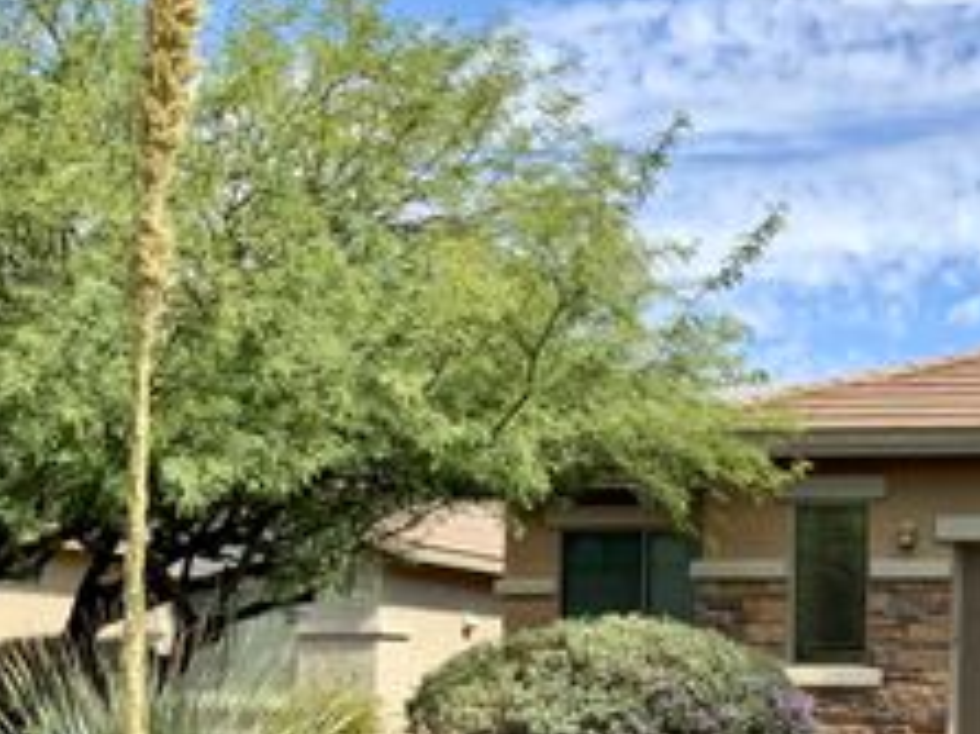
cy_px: 618
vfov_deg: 22.2
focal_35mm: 65
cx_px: 1068
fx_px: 1839
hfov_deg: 27.4
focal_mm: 3
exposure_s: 1/1168
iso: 16
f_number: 1.8
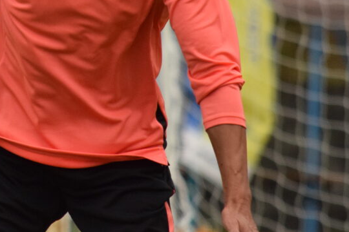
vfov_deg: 1.3
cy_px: -44
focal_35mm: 1083
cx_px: -23
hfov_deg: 1.9
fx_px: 10498
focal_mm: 300
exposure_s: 1/4000
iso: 1600
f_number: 5.6
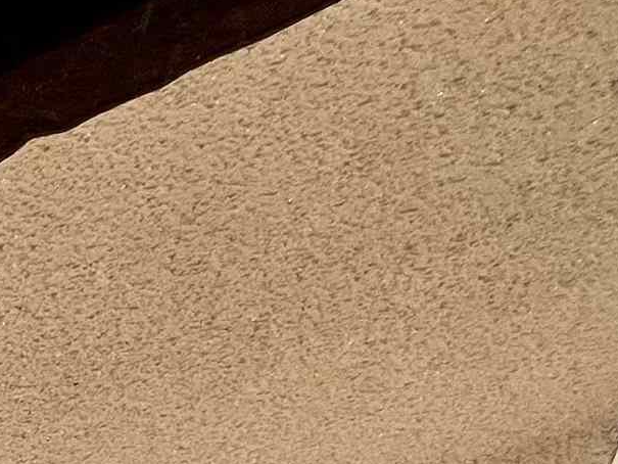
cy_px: 1040
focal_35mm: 66
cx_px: -675
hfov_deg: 17.8
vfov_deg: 15.4
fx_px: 1179
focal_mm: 1.57
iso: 32
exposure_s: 1/99
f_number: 1.8
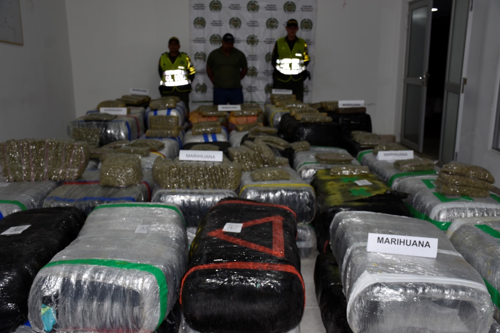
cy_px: 166
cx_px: 250
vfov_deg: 38.4
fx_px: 479
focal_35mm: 34
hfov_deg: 55.1
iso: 100
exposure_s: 1/60
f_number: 3.8
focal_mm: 23
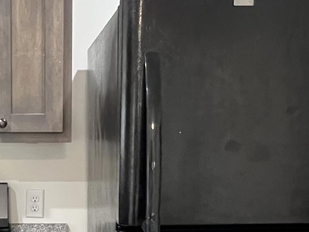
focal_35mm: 52
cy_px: 209
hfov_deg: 34.8
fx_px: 464
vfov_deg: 27.1
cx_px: 34
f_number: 1.8
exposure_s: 1/60
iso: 1000
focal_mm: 1.57
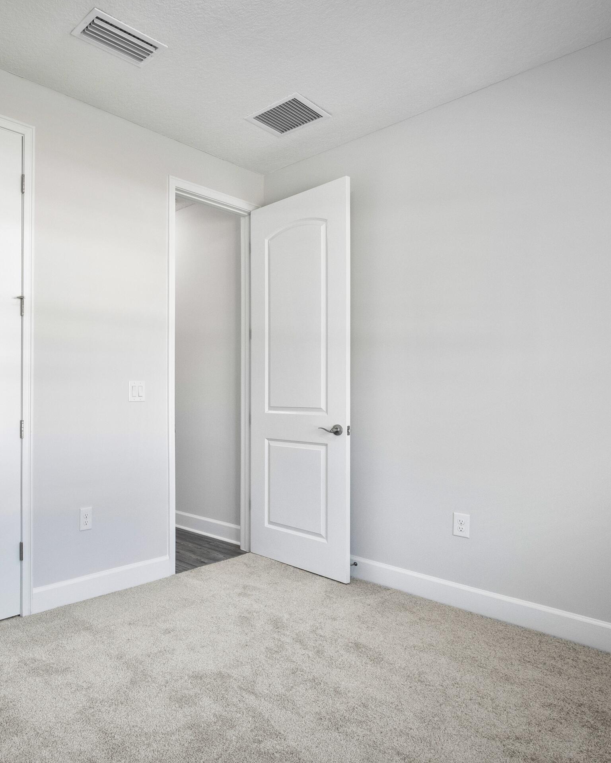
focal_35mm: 22
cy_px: 386
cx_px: 132
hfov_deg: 58.8
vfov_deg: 75.0
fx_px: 497
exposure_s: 1/5
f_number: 8
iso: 320
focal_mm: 10
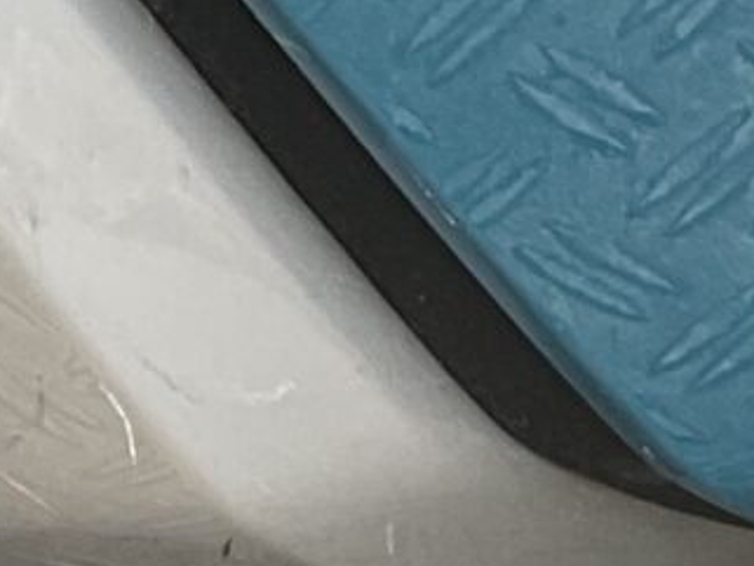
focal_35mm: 231
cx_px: -275
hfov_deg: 8.4
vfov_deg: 6.1
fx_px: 5033
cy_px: -963
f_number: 1.8
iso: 25
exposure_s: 1/120
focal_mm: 3
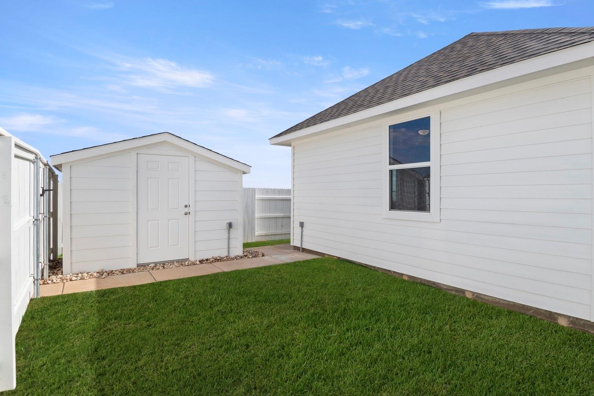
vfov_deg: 36.8
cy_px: 198
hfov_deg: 53.2
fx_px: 594
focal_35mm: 36
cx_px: 297
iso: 400
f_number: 8
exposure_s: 1/2000
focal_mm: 24
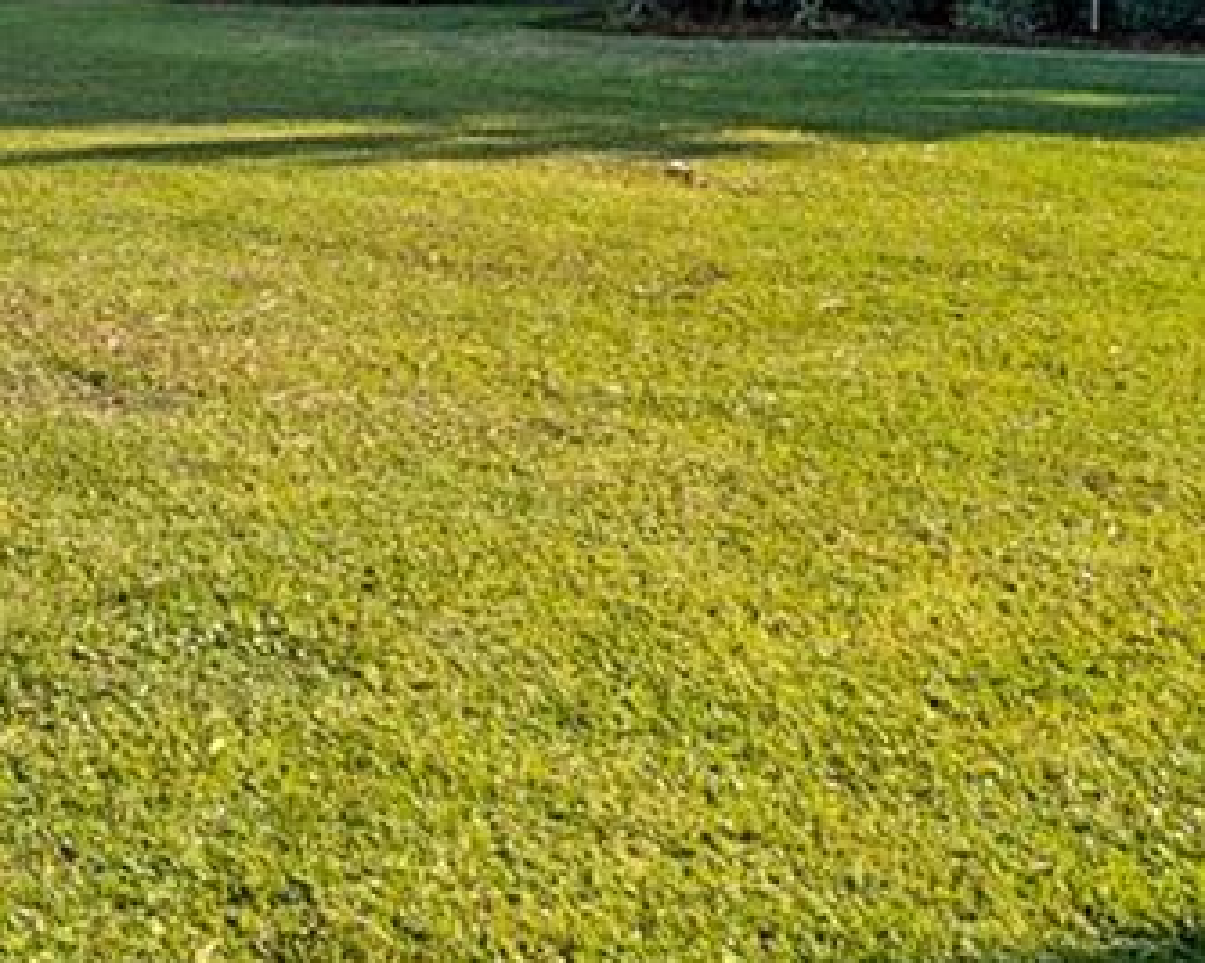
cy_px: -72
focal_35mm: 63
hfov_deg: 28.2
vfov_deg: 22.9
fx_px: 2246
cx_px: -4
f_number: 7.1
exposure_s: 1/400
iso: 500
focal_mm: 14
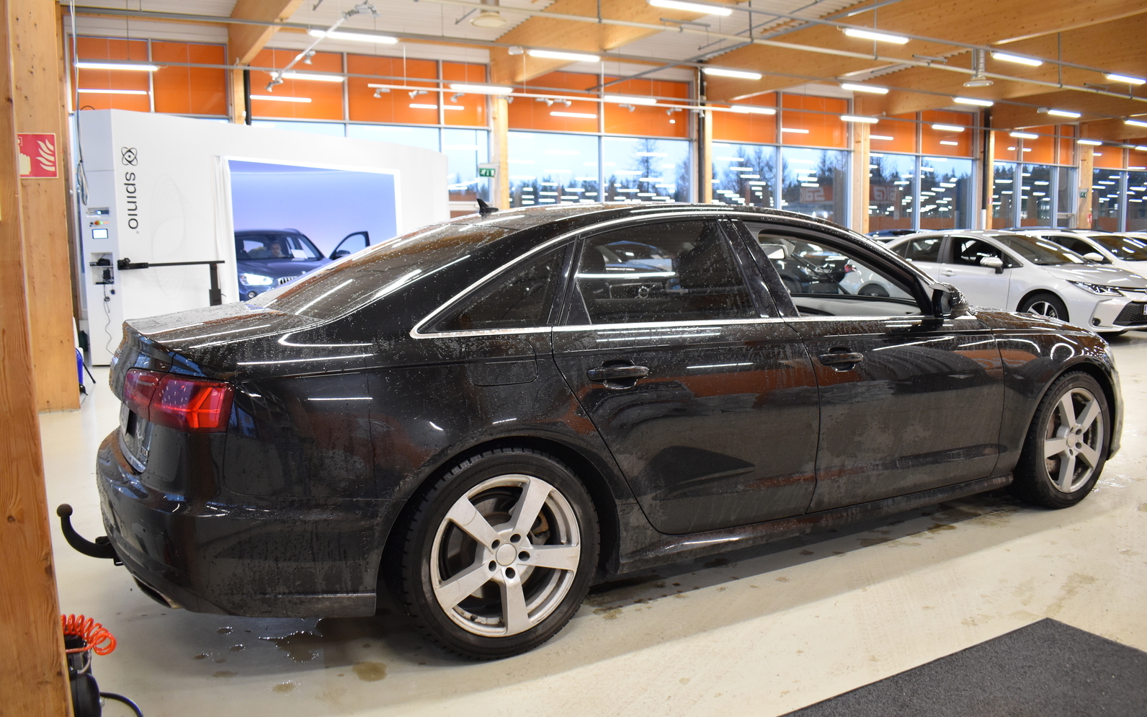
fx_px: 875
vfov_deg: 44.5
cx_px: 572
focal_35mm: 28
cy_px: 372
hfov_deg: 66.5
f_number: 3.5
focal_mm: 18
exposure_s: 1/60
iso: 1000
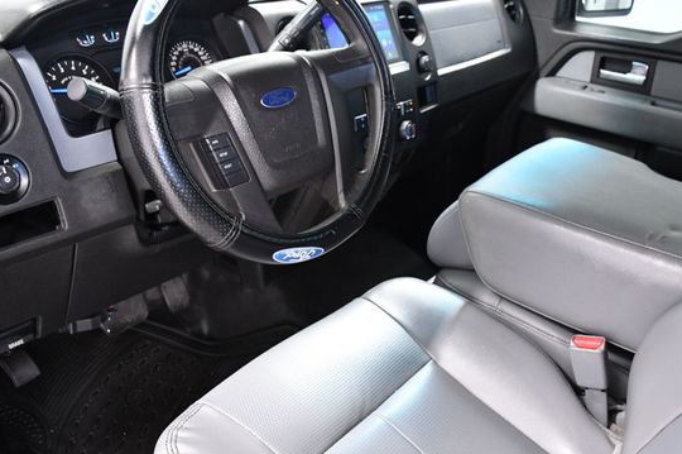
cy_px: 188
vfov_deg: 40.9
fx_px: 606
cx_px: 371
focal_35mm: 32
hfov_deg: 58.7
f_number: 4
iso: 2500
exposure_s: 1/80
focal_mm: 18
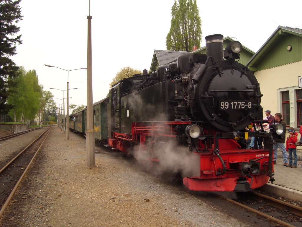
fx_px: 305
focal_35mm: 35
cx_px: 151
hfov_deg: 52.6
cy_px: 114
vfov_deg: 40.7
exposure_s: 1/141
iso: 50
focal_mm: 5.8
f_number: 7.1
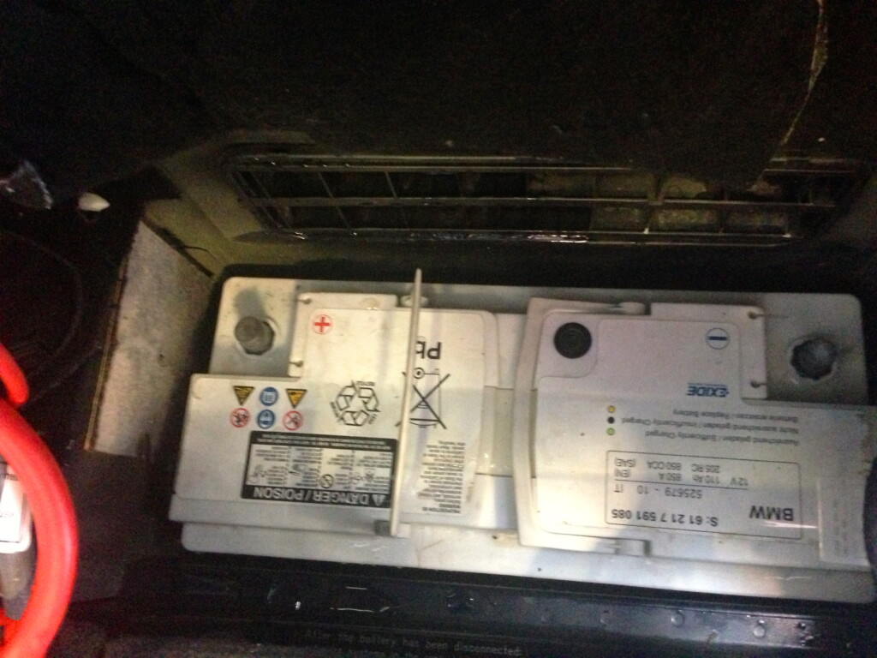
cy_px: 329
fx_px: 836
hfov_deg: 55.4
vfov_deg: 42.9
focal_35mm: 33
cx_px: 438
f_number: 2.4
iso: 800
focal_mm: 4.13
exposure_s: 1/15
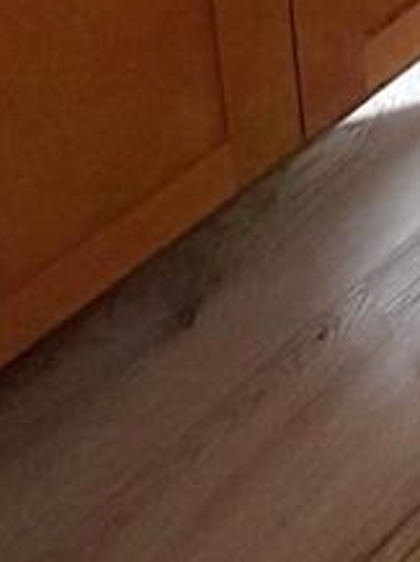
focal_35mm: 77
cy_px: -856
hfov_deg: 15.7
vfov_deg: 14.2
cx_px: 805
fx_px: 1248
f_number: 2.2
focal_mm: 2.22
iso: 200
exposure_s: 1/120
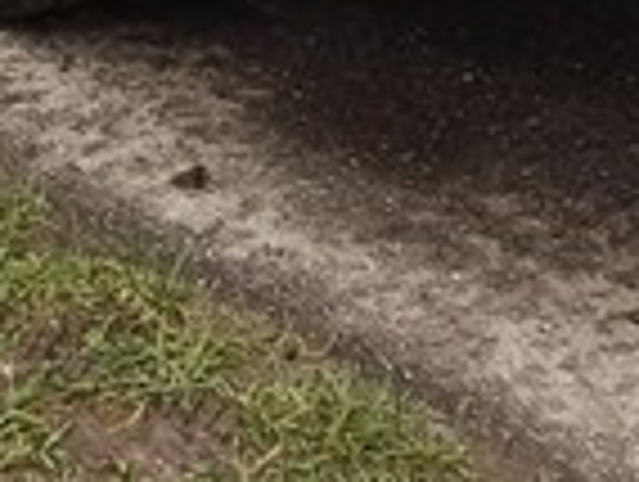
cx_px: 320
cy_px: -982
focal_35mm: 180
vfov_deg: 7.3
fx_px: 3328
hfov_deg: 11.0
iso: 50
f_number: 1.8
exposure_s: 1/190
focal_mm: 4.65
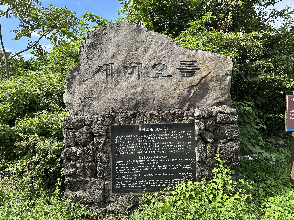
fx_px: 204
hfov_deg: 71.6
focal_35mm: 24
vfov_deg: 56.8
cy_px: 110
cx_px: 147
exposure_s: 1/1664
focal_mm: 6.86
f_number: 1.78
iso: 80
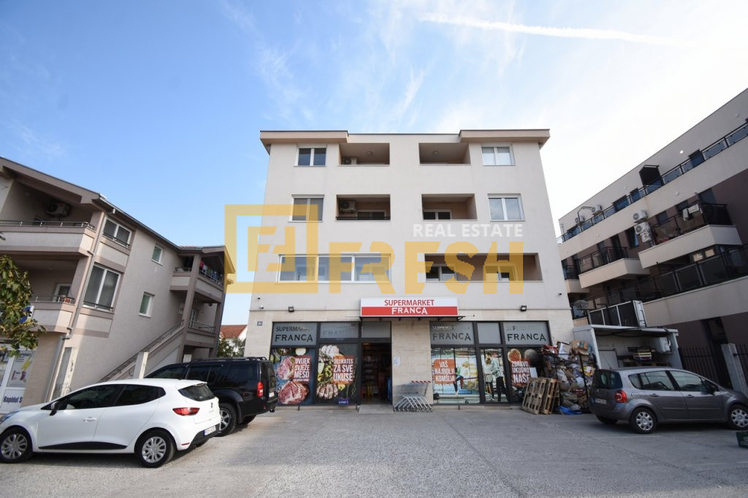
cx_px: 374
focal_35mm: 15
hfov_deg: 100.4
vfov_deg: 77.3
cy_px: 249
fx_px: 312
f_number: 4.5
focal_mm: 10
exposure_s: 1/250
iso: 100
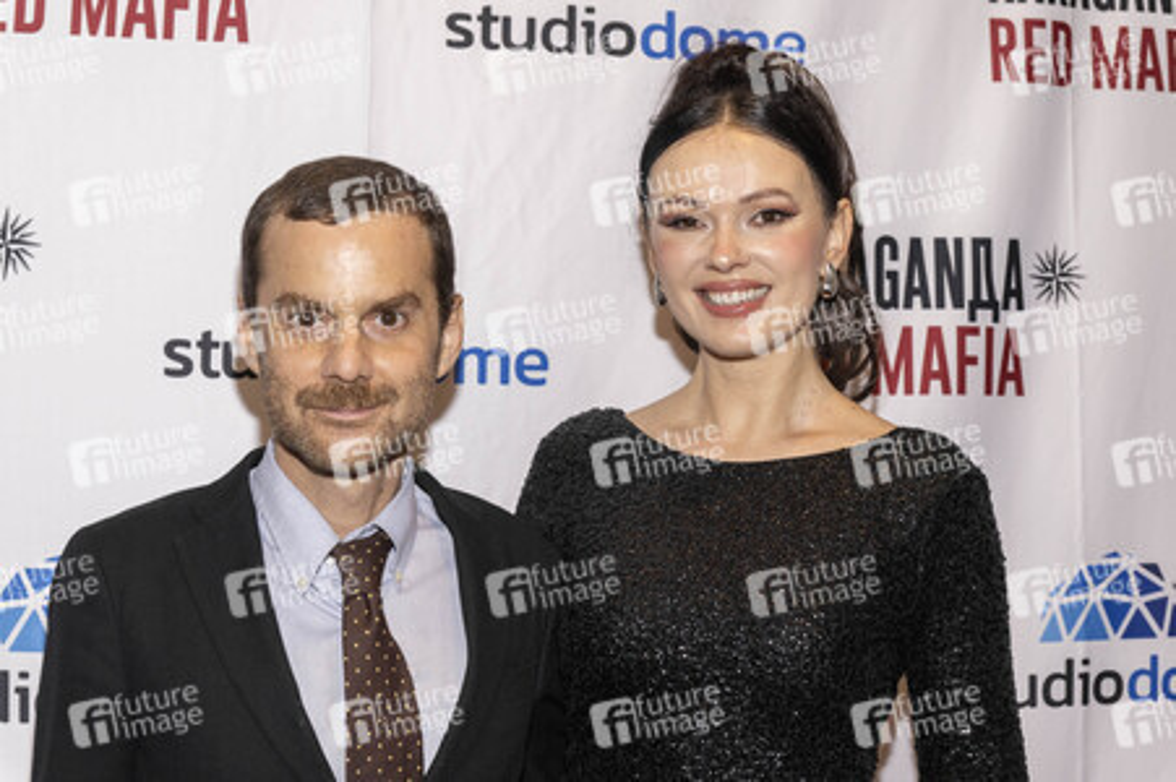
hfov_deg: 32.9
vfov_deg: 22.2
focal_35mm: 61
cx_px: 588
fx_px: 1991
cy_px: 391
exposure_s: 1/200
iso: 800
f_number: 5.6
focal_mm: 61
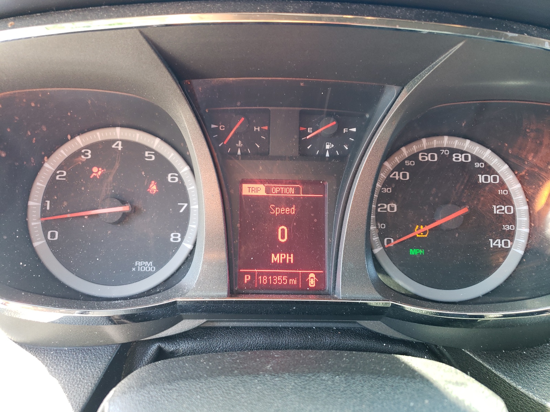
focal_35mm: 26
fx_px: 413
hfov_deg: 67.3
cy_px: 206
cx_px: 275
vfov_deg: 53.1
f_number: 1.5
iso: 54
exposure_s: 1/50
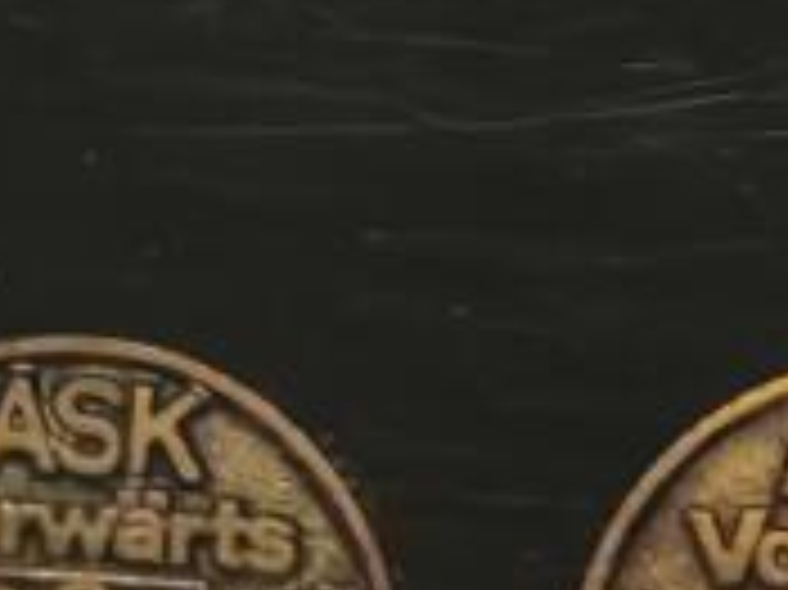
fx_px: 12375
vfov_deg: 2.7
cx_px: 2296
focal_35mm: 544
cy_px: 964
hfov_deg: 3.6
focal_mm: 8.67
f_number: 2.4
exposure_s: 1/25
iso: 800
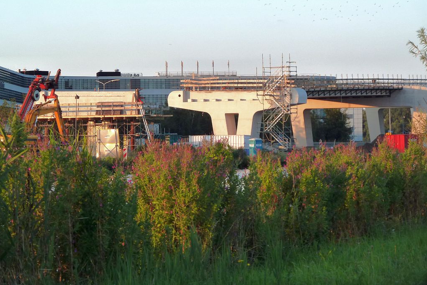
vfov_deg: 9.6
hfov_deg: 14.3
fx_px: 1696
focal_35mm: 143
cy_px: 131
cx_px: 214
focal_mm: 22.5
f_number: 4.5
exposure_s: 1/100
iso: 125
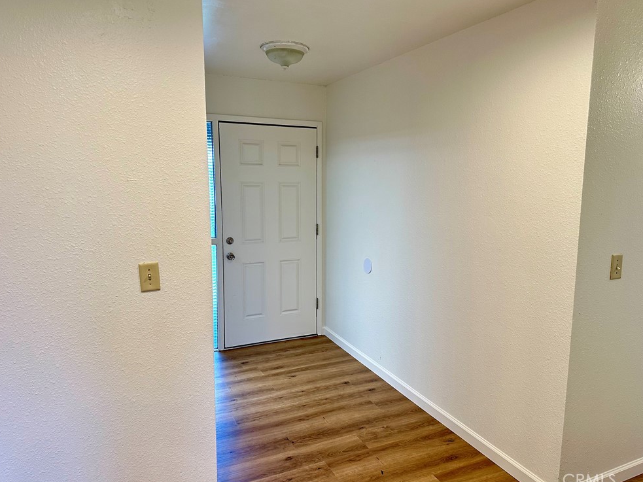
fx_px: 464
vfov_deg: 54.9
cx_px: 327
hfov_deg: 69.4
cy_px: 238
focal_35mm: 25
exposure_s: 1/60
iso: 200
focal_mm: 6.86
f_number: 1.78
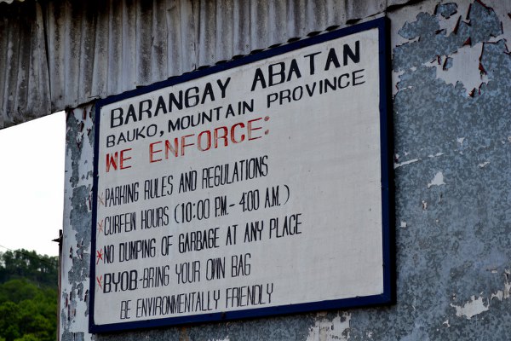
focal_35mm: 82
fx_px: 1171
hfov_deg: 24.6
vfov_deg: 16.6
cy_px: 170
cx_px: 256
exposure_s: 1/200
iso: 100
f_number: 7.1
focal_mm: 55
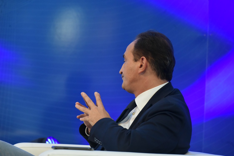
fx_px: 1300
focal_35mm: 200
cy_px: 78
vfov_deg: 6.9
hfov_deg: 10.3
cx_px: 117
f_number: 8
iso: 3200
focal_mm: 200
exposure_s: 1/250
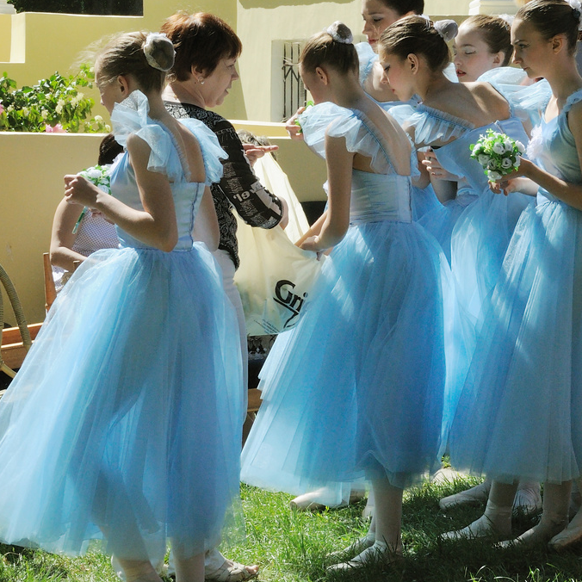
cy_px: 215
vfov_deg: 11.4
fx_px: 2910
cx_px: 475
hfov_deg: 11.4
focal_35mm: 153
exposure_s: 1/500
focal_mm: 58
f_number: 14
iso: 400
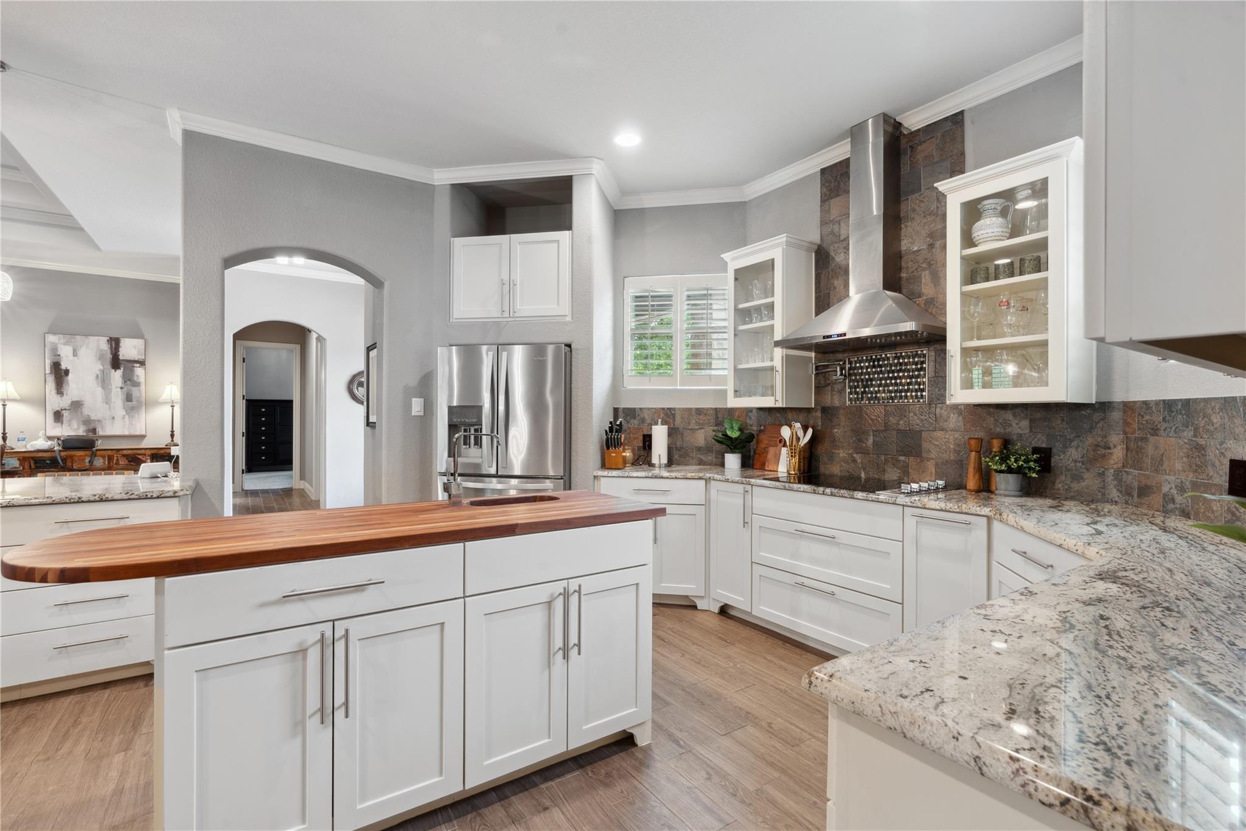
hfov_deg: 96.7
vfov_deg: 73.7
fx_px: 554
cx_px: 623
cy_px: 416
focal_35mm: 16
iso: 100
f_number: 9
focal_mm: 16
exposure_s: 3.2
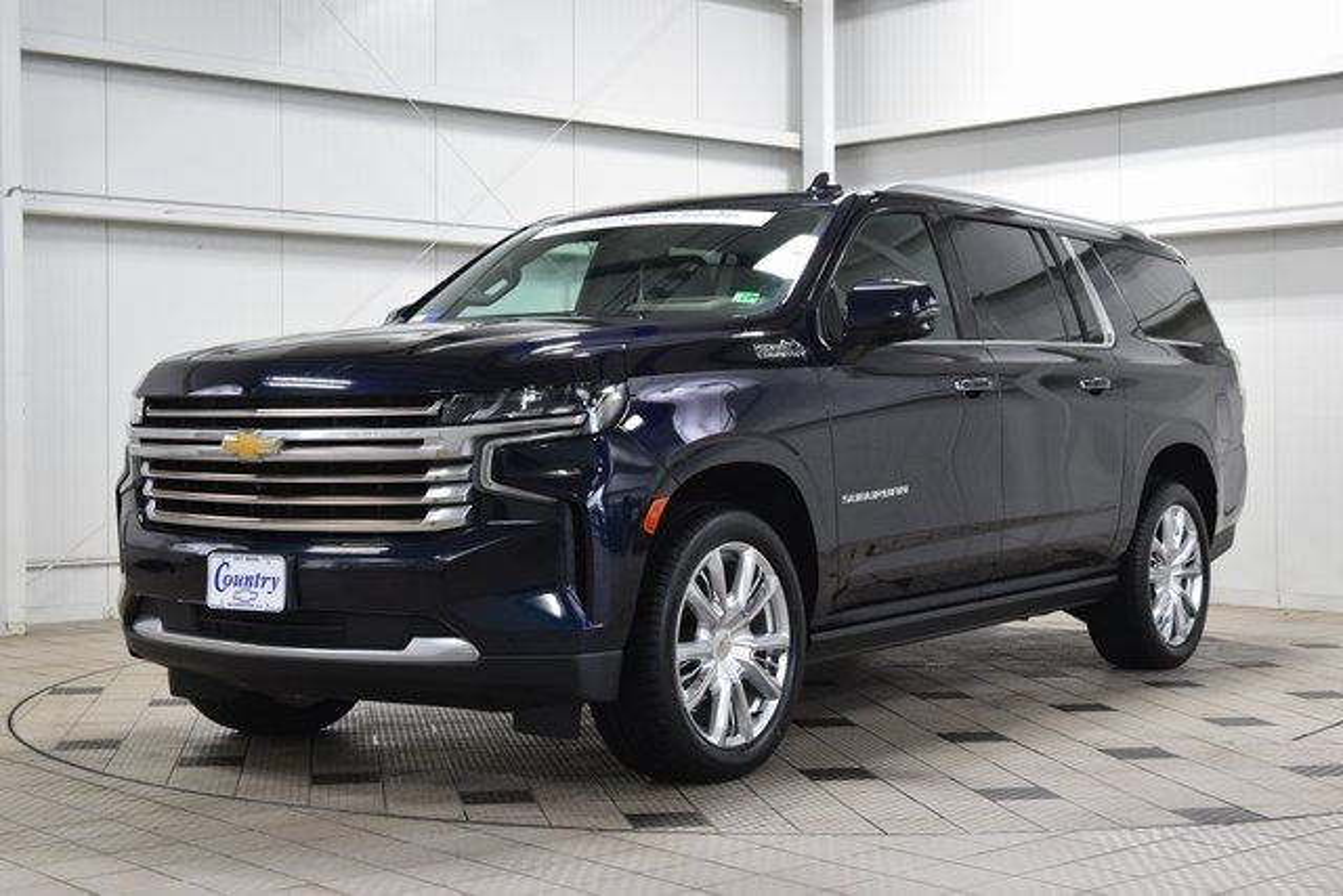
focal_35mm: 54
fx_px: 2015
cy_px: 448
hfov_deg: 36.9
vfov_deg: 25.1
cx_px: 672
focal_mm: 36
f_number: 5.6
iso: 1600
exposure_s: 1/60
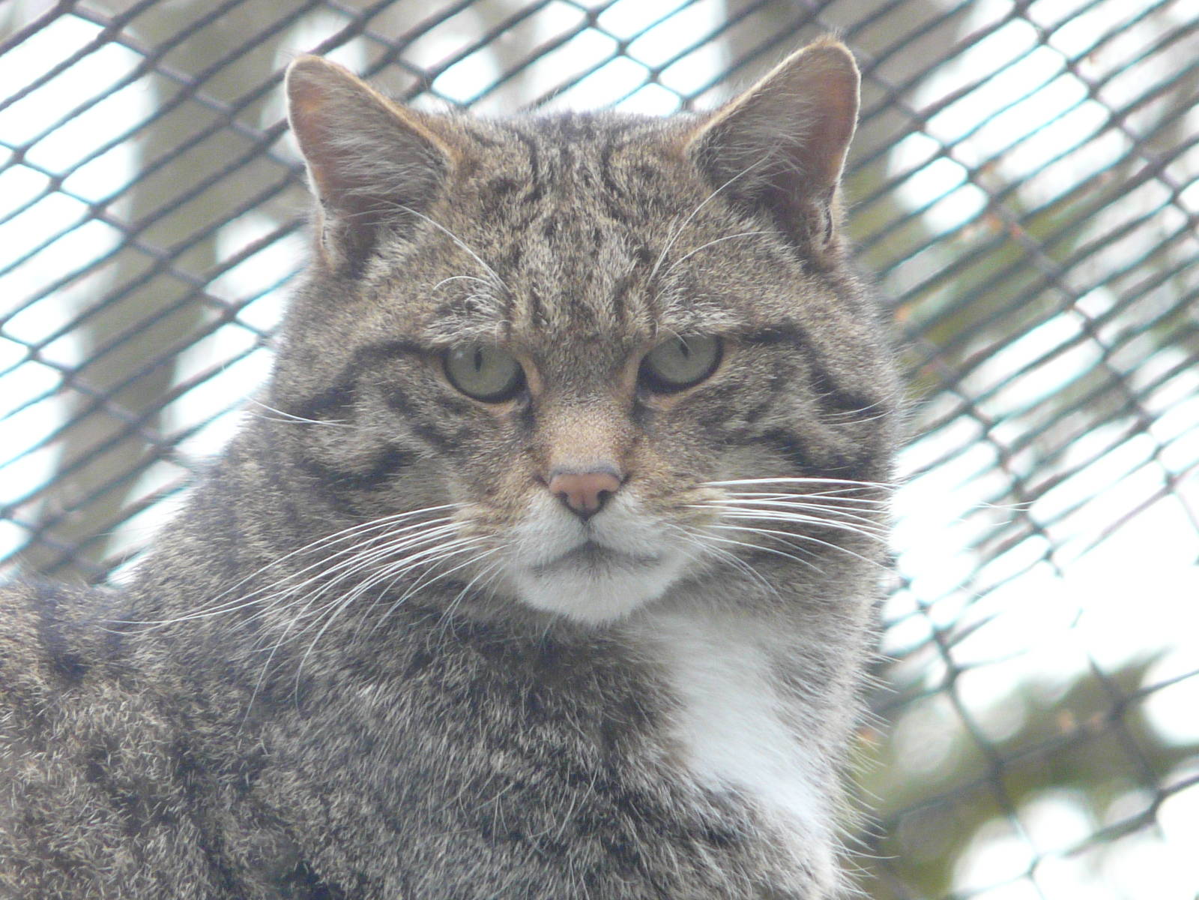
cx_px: 600
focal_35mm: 596
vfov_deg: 2.5
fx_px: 20644
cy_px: 450
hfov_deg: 3.3
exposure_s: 1/60
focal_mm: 61.4
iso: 200
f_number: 3.6
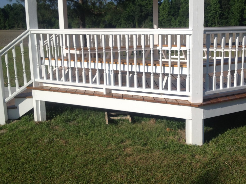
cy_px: 88
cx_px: 144
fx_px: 341
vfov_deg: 30.3
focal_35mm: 48
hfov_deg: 39.5
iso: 50
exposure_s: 1/2208
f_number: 2.4
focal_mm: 4.28
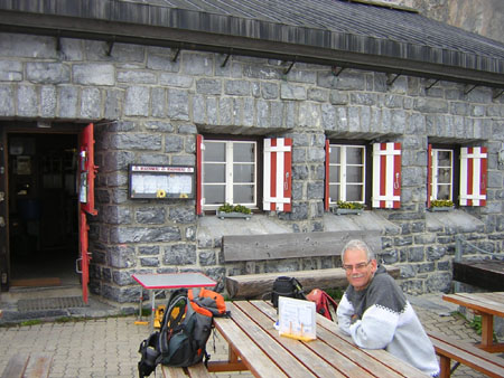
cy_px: 189
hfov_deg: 51.3
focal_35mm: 36
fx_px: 524
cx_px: 252
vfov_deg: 39.7
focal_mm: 4.7
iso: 100
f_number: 2.6
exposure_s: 1/410
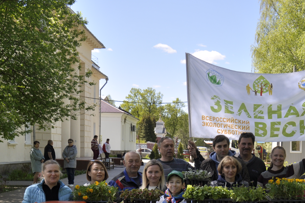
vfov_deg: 19.9
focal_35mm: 67
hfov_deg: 29.1
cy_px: 175
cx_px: 262
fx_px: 567
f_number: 6.3
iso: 200
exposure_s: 1/640
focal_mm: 24
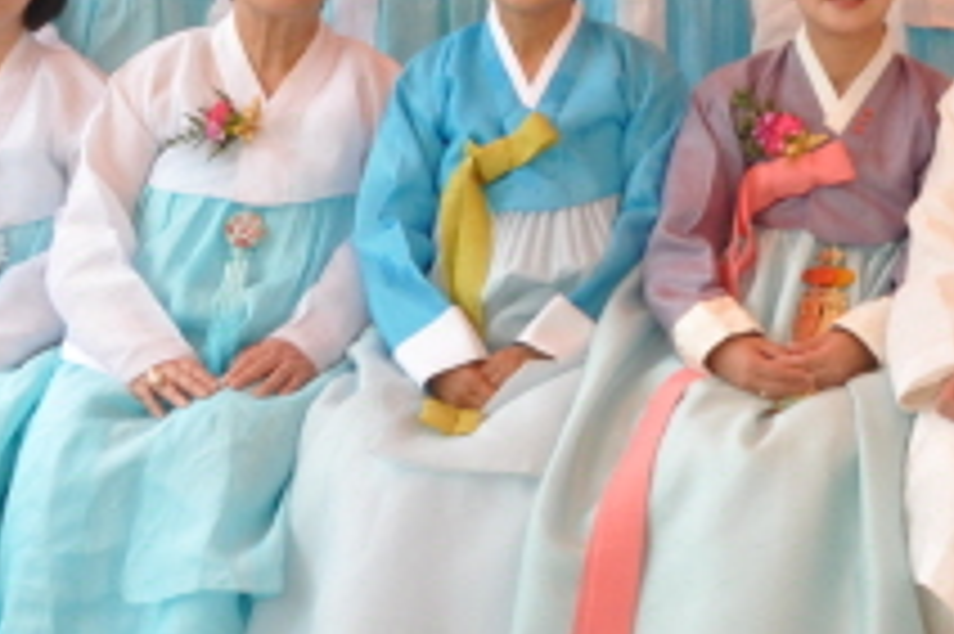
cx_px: 1233
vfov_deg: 13.0
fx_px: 2701
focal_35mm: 102
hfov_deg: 18.6
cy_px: -162
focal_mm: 16
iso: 500
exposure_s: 1/200
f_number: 6.3
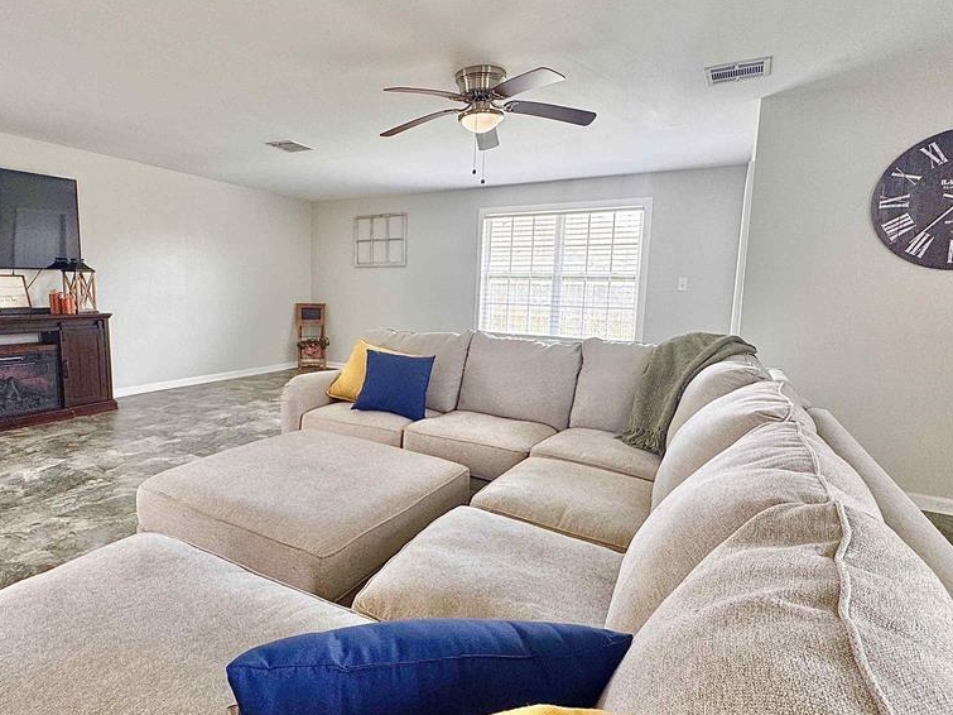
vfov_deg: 68.7
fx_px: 523
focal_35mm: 19
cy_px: 355
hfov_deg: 84.2
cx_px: 410
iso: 125
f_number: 2.2
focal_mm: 2.22
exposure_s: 1/120
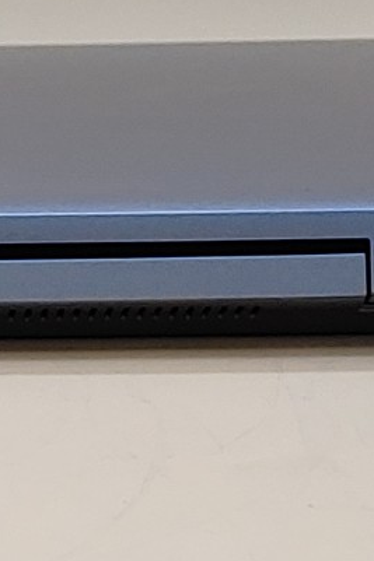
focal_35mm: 183
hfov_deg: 7.3
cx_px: -249
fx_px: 2854
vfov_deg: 11.2
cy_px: 122
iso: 50
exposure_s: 1/140
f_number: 1.8
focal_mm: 4.36
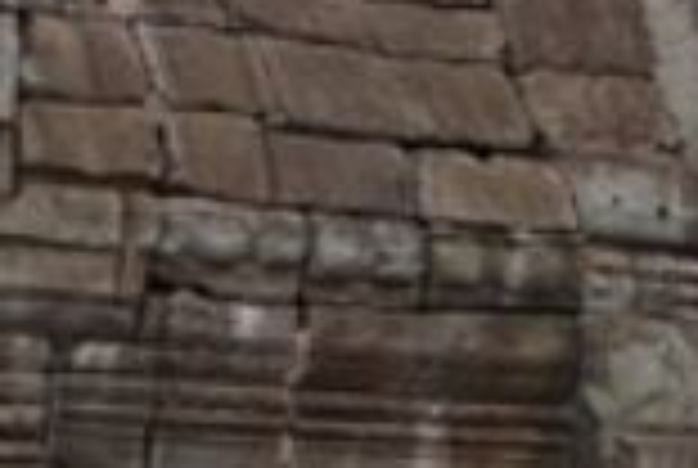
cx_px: 1301
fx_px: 3361
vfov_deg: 7.9
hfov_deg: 11.0
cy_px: -9
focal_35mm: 173
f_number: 2.8
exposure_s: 1/320
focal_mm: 5.2
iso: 80
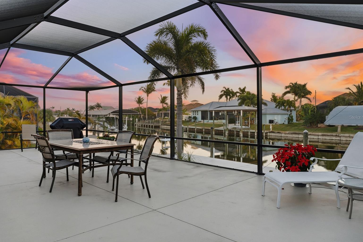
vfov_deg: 51.3
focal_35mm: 25
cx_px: 181
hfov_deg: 71.5
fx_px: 252
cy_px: 117
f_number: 8
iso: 400
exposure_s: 1/400
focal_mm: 16
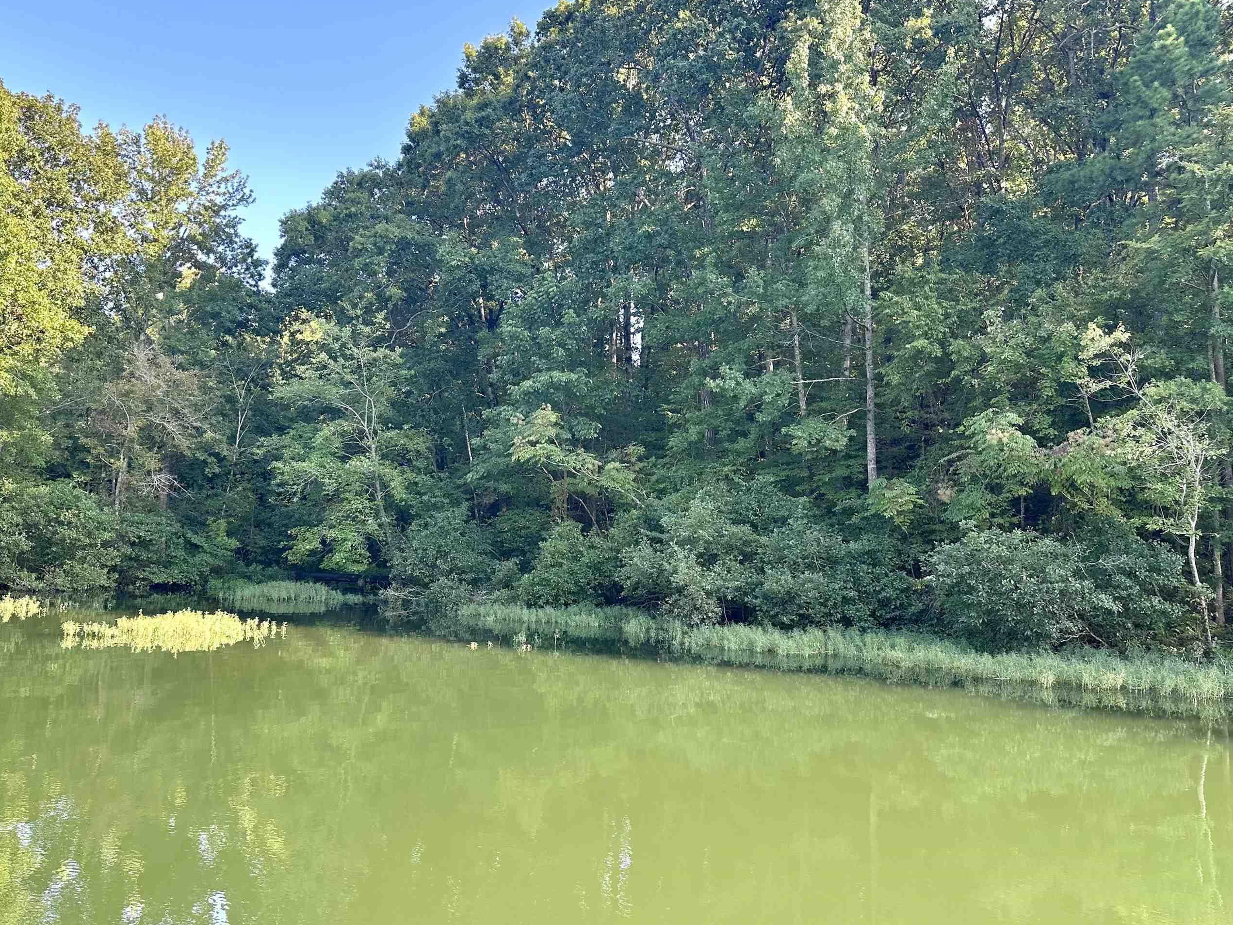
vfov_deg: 48.2
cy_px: 429
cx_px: 540
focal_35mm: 29
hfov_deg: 61.5
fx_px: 1033
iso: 80
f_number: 1.78
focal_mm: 6.86
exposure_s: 1/349
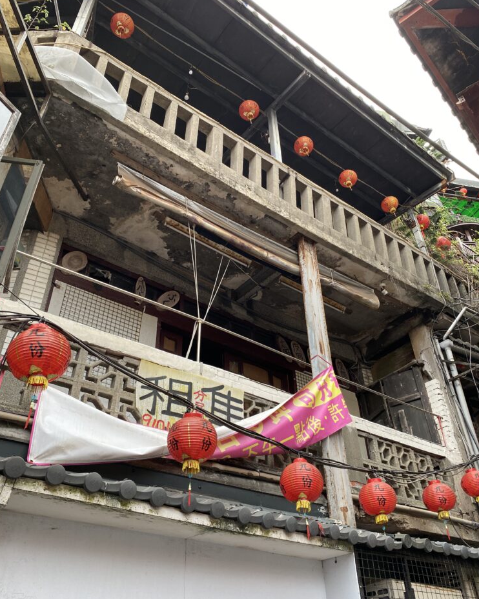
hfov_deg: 51.5
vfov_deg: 62.2
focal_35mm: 28
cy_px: 303
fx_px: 496
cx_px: 245
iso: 64
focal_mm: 4.25
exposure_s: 1/60
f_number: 1.8
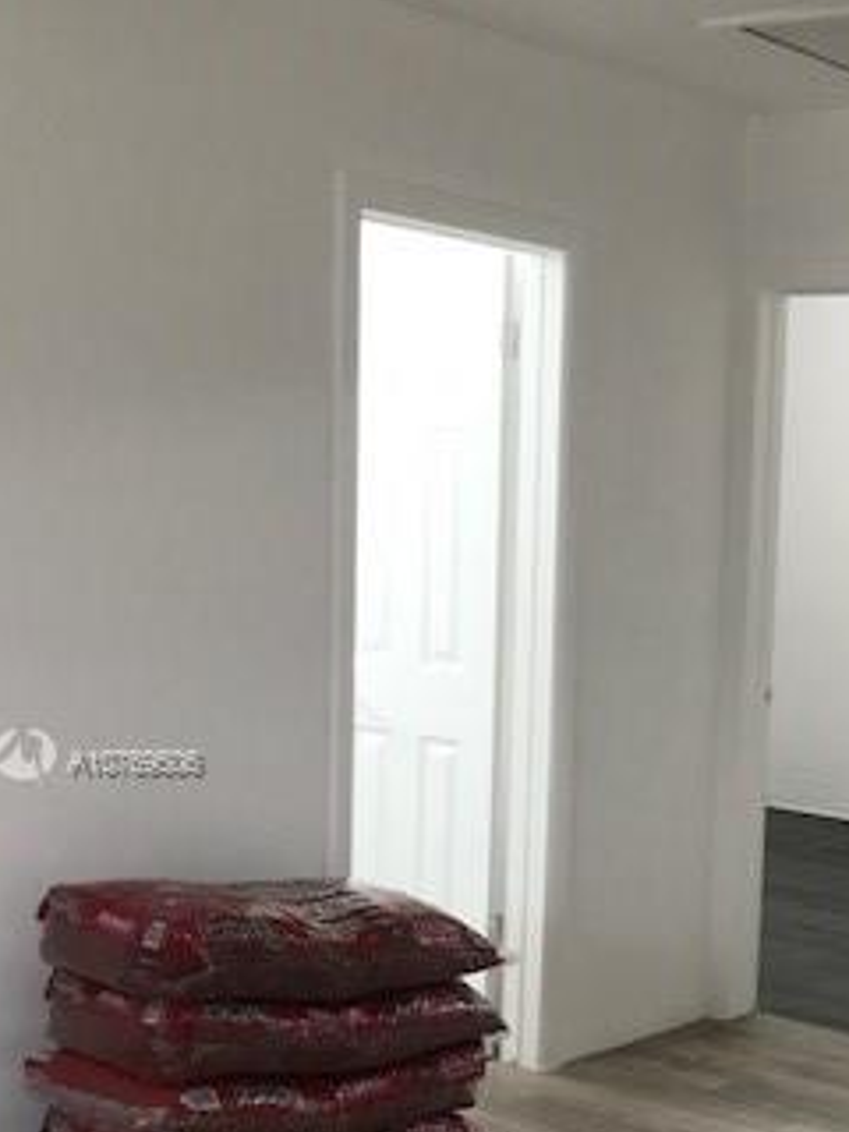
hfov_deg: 25.0
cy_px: 764
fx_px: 1831
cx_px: 831
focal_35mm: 56
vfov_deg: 34.0
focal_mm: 3.99
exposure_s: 1/30
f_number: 1.8
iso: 50
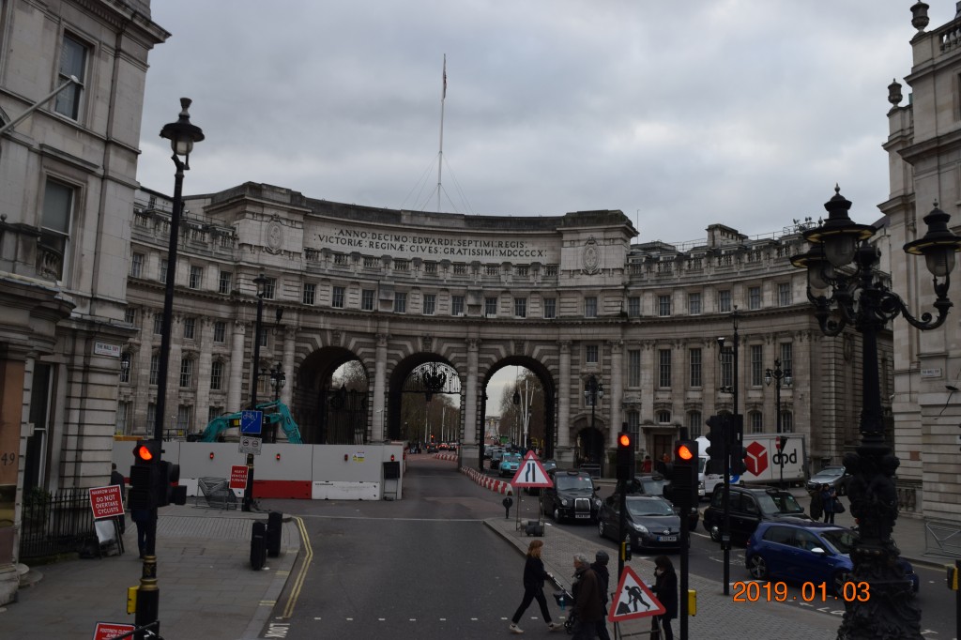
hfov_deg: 57.2
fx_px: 881
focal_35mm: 33
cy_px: 320
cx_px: 480
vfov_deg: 39.9
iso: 320
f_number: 8
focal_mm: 22
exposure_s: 1/250
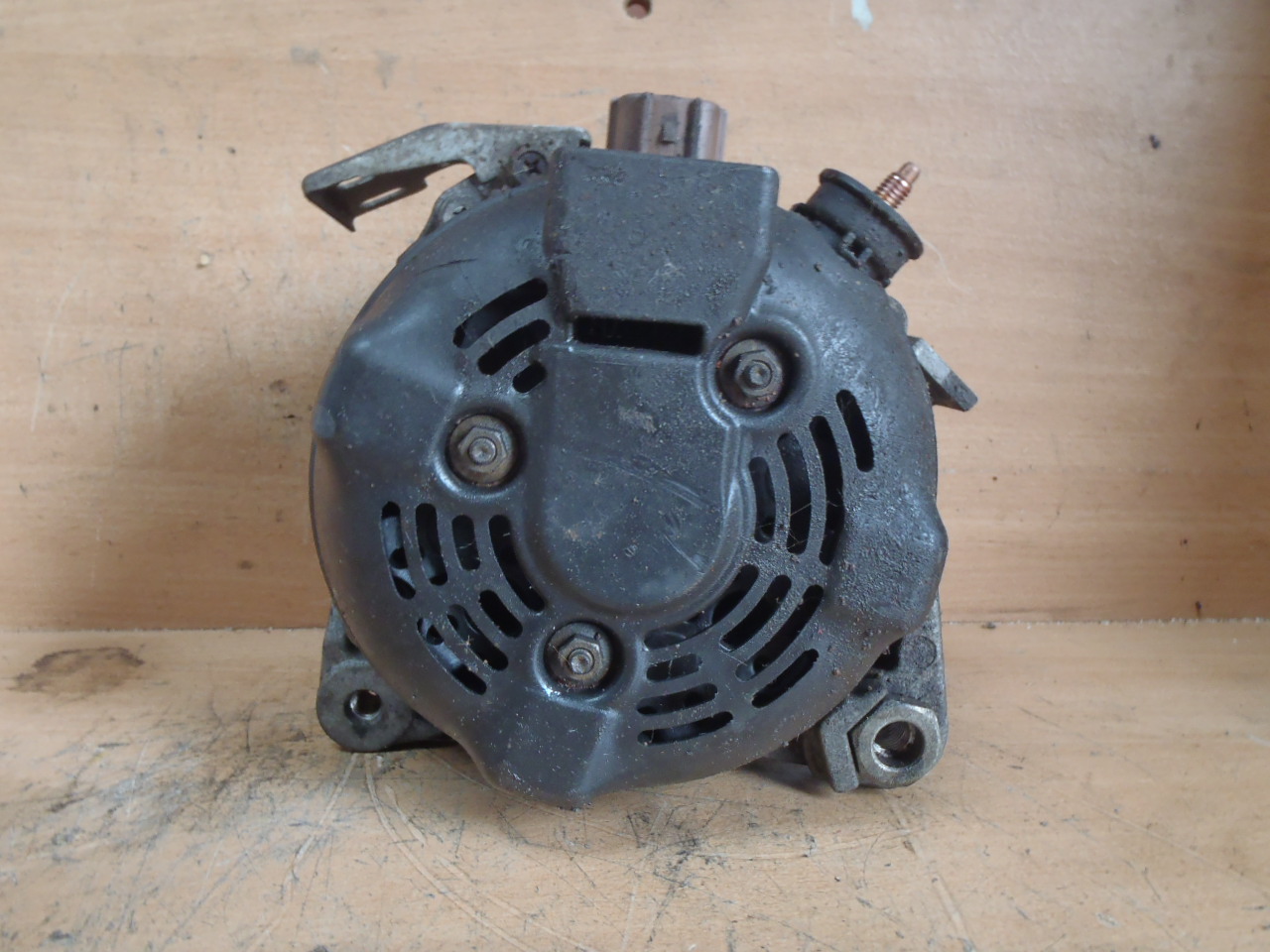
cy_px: 476
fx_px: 1027
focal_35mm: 28
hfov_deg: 63.4
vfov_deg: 49.7
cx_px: 635
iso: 200
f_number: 3.9
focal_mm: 5
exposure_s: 1/8
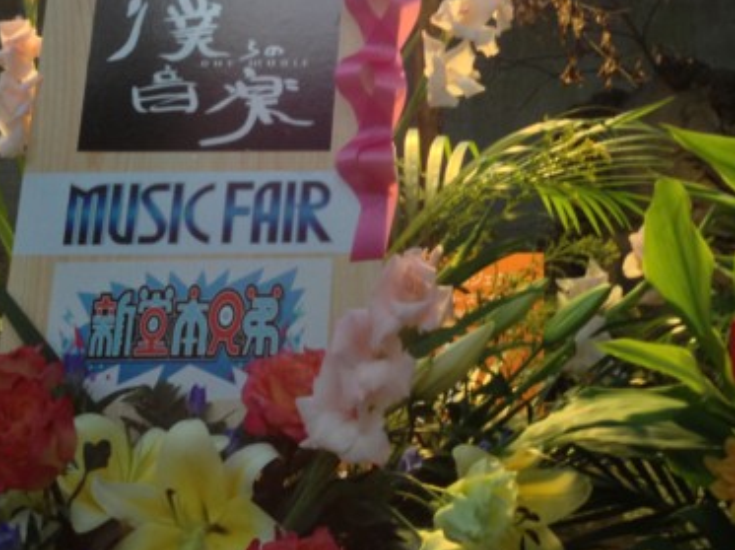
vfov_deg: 23.2
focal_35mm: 62
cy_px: 102
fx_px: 1315
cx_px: 575
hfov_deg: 30.5
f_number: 2.4
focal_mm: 4.13
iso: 160
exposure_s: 1/20
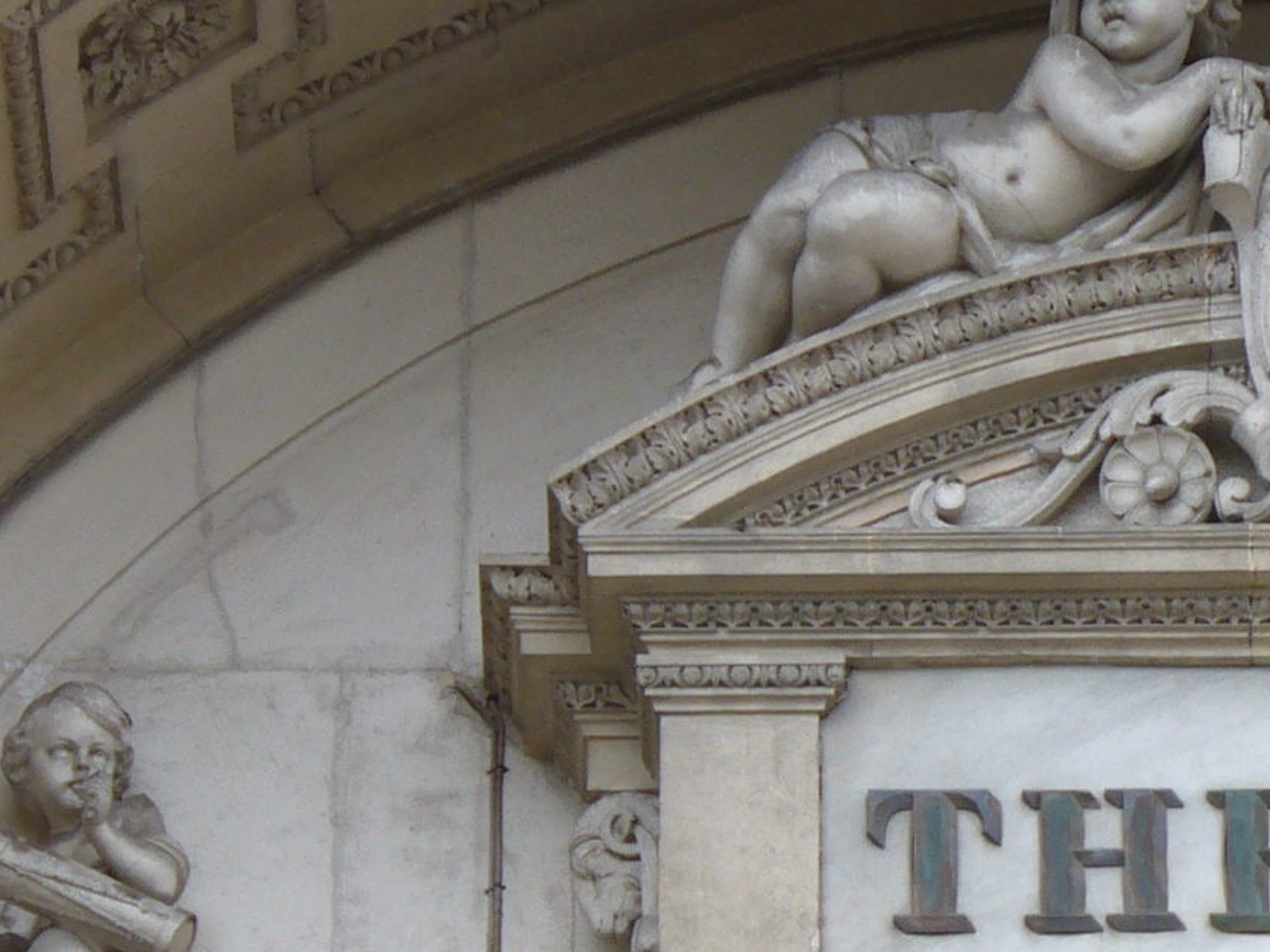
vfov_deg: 4.4
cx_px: 1370
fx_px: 12474
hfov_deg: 5.8
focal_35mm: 340
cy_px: 835
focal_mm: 18.3
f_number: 3.6
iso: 80
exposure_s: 1/320
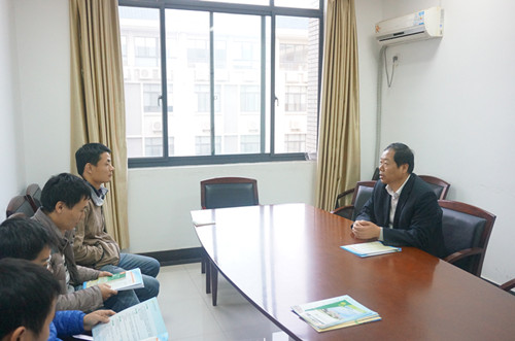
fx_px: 450
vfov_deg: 41.5
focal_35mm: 32
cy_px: 170
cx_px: 258
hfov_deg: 59.6
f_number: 4
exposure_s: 1/160
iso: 2500
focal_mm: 21
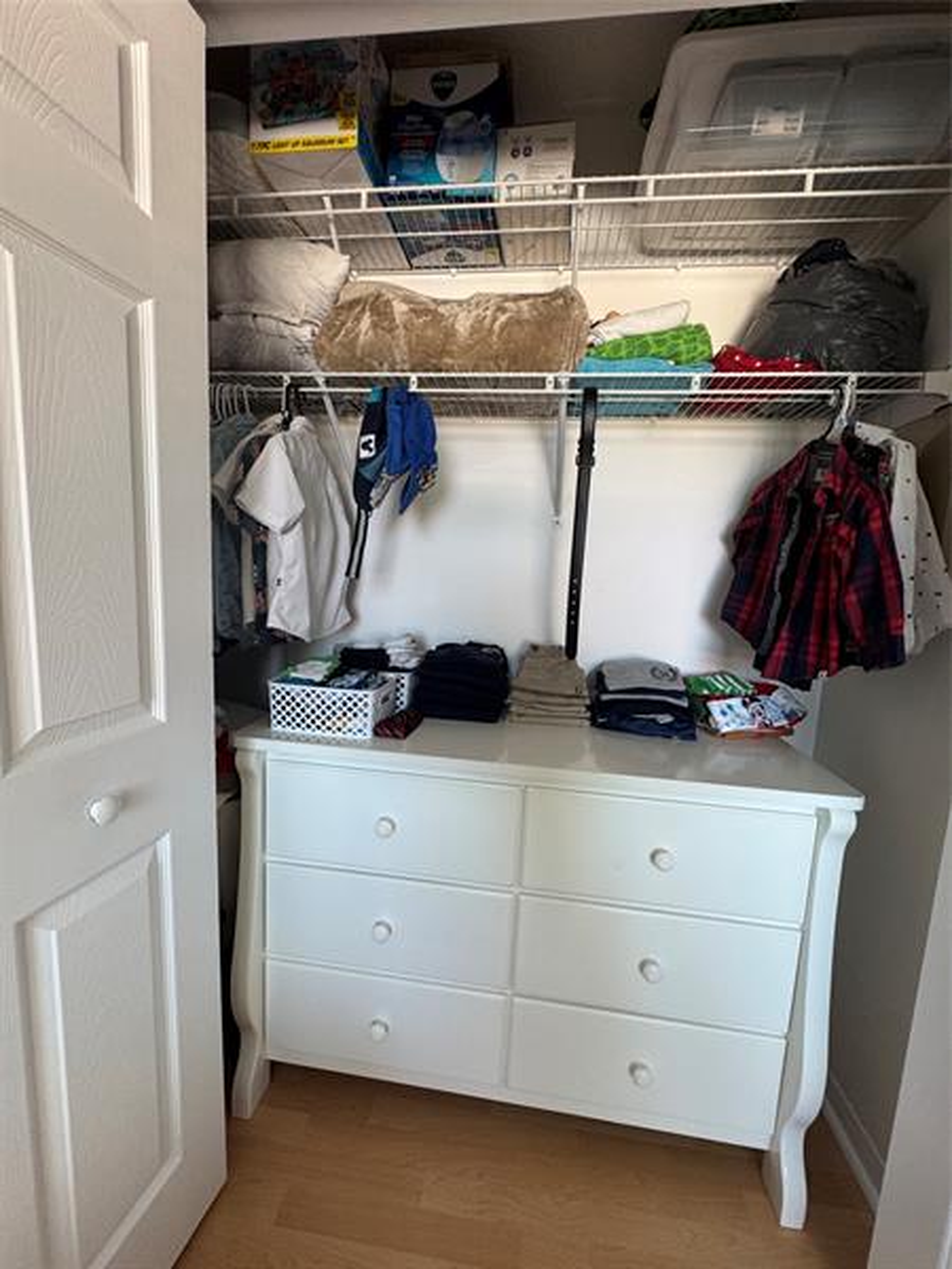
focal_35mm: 14
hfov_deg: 85.7
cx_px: 476
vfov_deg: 102.1
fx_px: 513
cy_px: 634
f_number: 2.2
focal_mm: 2.22
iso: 160
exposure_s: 1/60
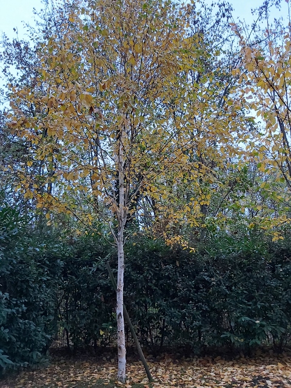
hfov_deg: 53.1
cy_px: 194
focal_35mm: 26
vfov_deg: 67.3
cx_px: 146
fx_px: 291
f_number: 1.7
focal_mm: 3.92
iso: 320
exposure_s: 1/33
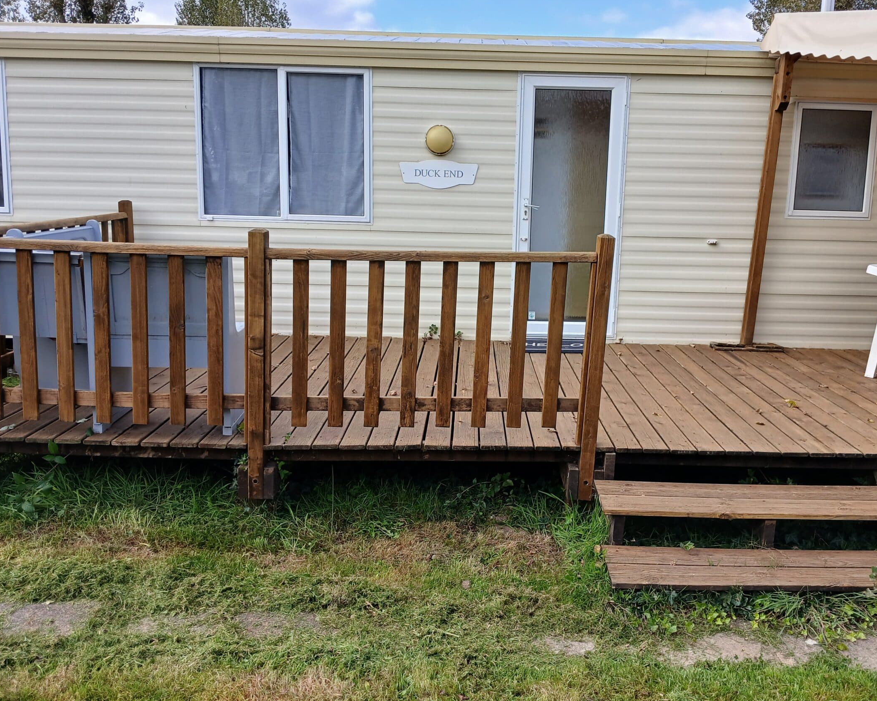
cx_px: 491
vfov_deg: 47.1
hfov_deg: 57.0
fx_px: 805
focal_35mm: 31
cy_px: 339
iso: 20
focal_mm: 3.98
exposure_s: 1/244
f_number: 1.8
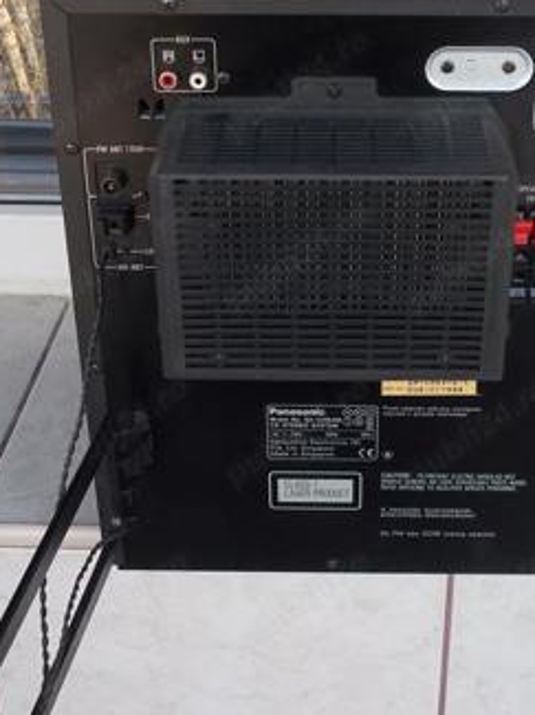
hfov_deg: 27.4
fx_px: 1094
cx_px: 321
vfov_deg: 36.1
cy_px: 279
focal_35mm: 53
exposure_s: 1/60
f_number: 3.3
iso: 200
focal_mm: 6.1
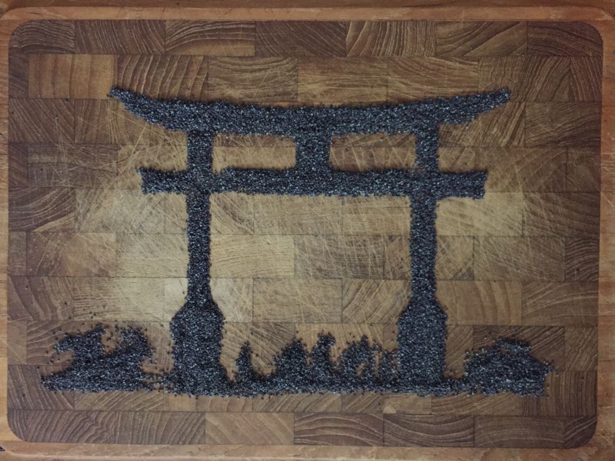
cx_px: 308
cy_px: 230
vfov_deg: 48.2
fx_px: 515
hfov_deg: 61.7
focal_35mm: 29
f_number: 2.2
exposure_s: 1/15
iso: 500
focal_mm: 4.15
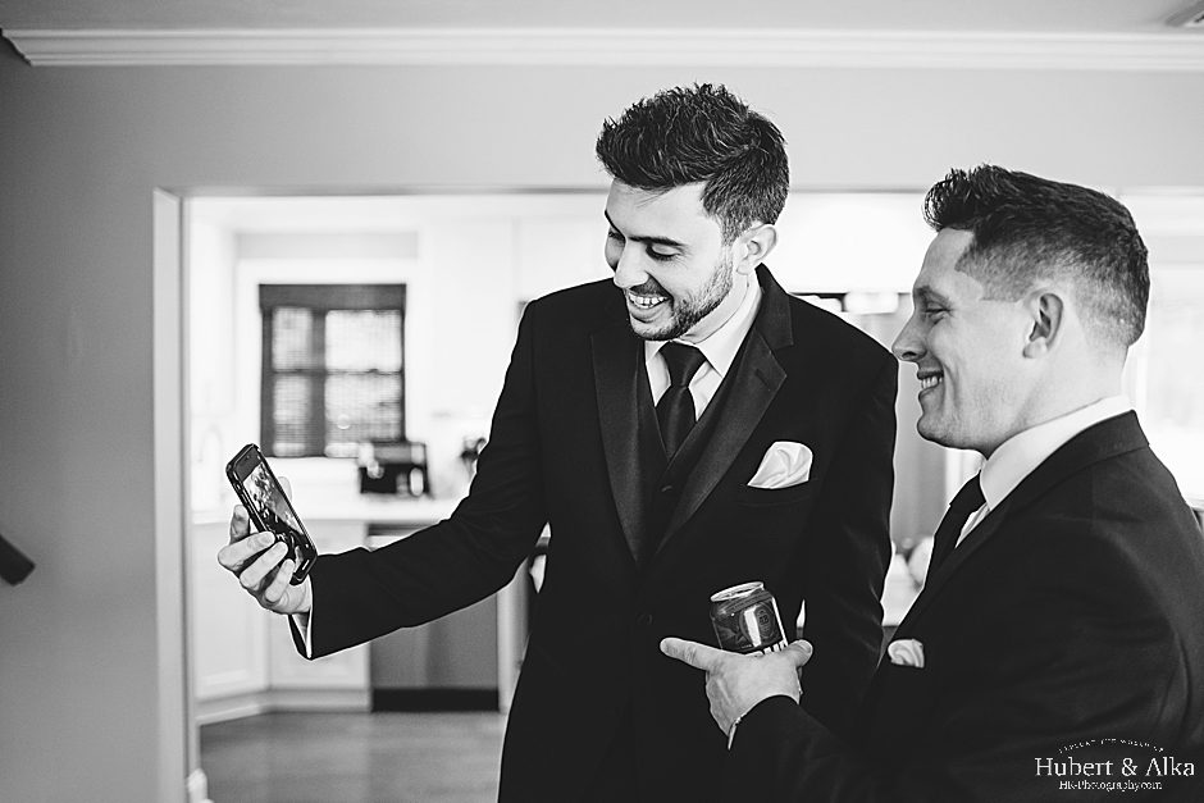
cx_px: 602
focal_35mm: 35
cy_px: 402
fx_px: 1171
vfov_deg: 37.9
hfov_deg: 54.4
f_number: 1.8
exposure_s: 1/200
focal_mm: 35
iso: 500
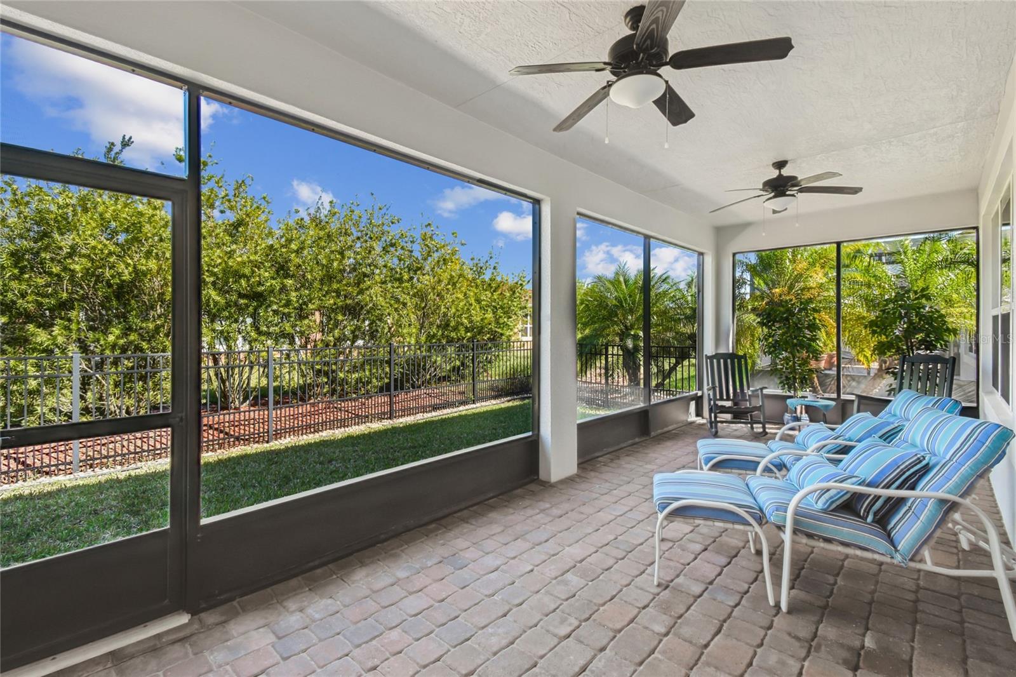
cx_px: 508
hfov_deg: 100.4
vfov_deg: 77.3
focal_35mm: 15
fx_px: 423
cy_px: 338
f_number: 7.1
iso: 100
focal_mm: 10
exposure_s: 1/80
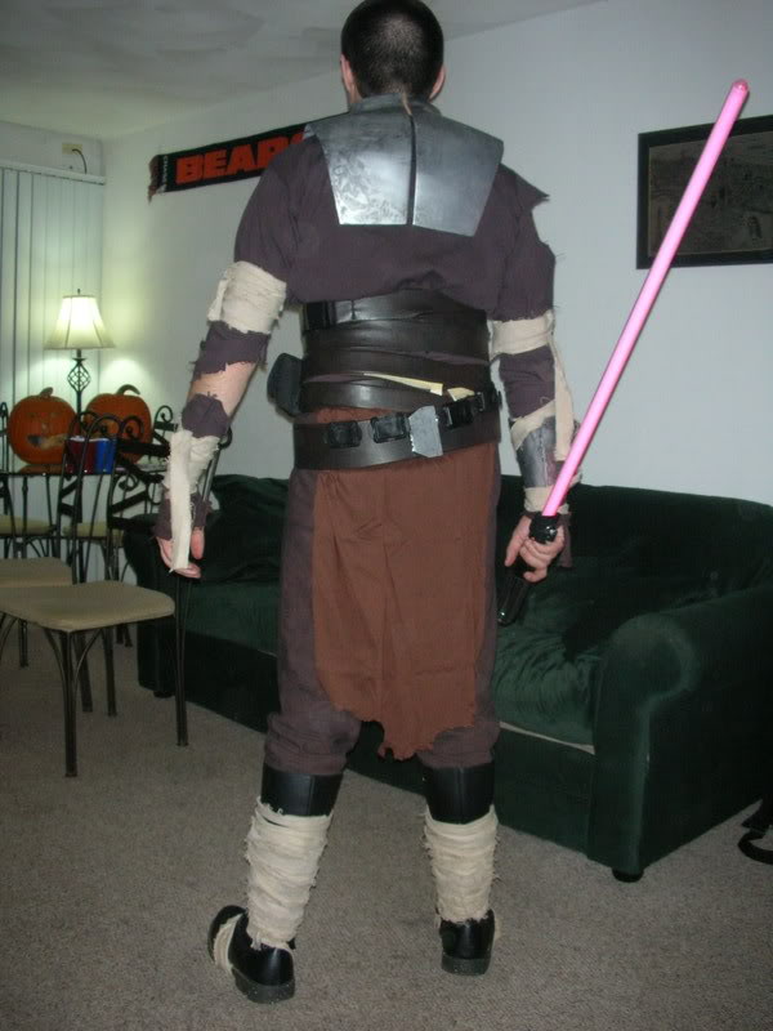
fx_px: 1042
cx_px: 386
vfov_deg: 52.6
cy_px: 516
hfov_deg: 40.7
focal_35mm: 35
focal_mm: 5.8
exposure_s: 1/60.1
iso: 179
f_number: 3
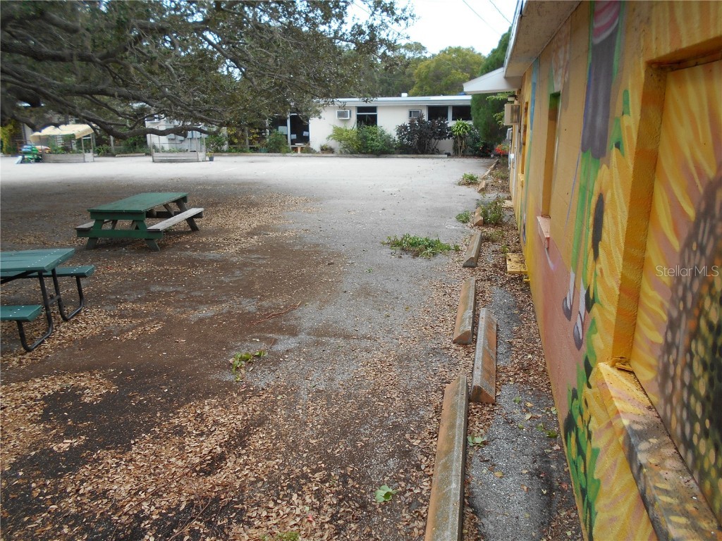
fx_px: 542
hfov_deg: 67.3
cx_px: 361
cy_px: 270
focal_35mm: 26
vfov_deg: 53.1
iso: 80
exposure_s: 1/250
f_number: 3.2
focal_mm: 4.6
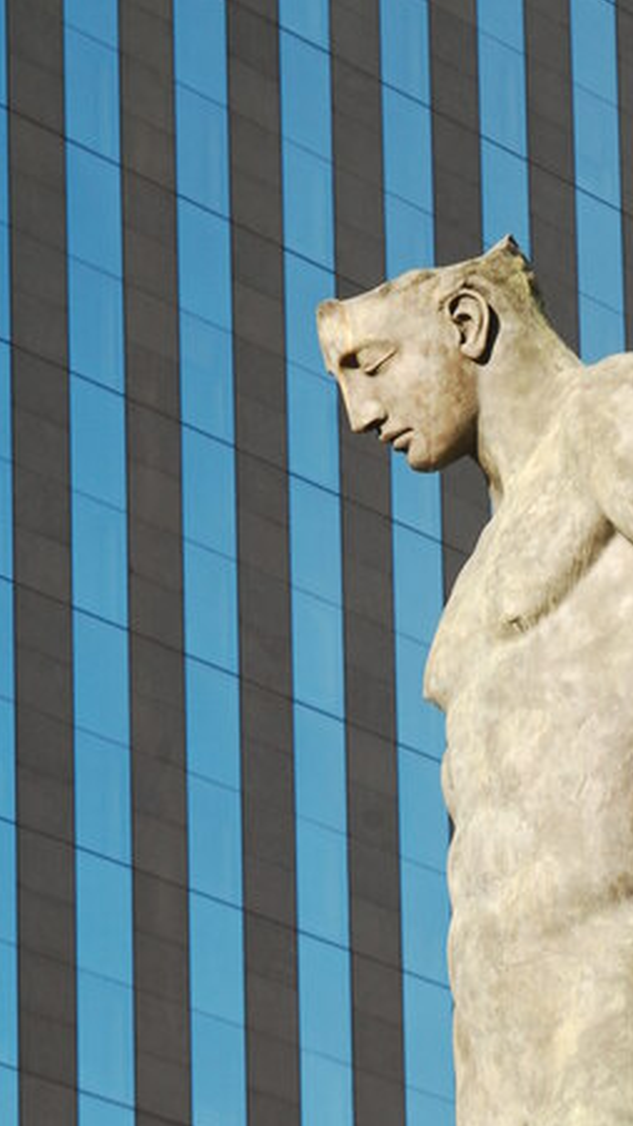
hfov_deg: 4.3
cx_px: 533
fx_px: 8331
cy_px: 737
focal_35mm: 279
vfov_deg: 7.7
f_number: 8
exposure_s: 1/160
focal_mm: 116
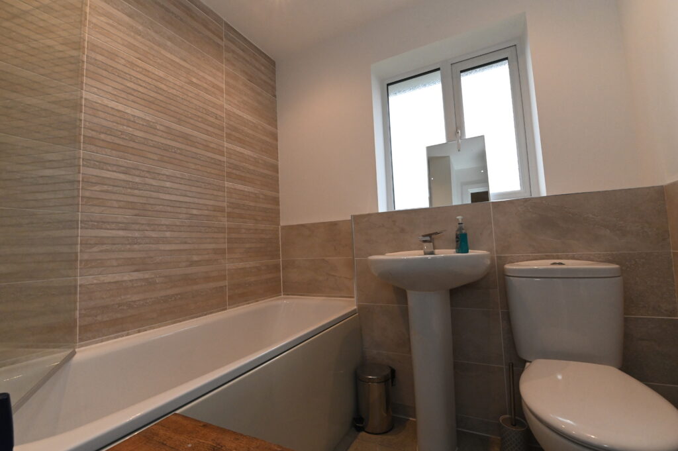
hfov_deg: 100.4
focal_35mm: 15
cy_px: 226
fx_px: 282
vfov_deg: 77.2
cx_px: 339
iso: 5000
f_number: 10
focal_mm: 15
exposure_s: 1/200
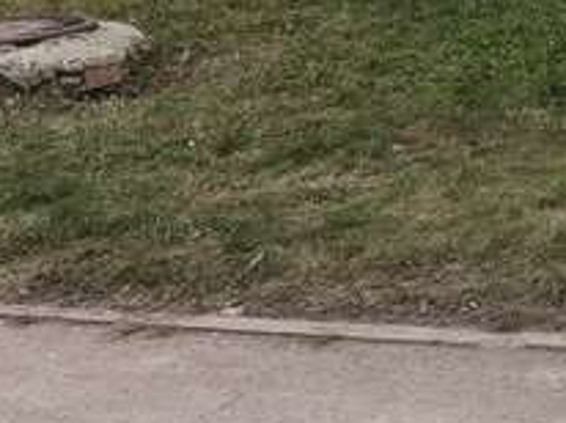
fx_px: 1682
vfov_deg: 12.8
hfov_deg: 15.2
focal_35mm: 103
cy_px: -372
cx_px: 1154
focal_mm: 5.35
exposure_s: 1/100
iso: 100
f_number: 1.7
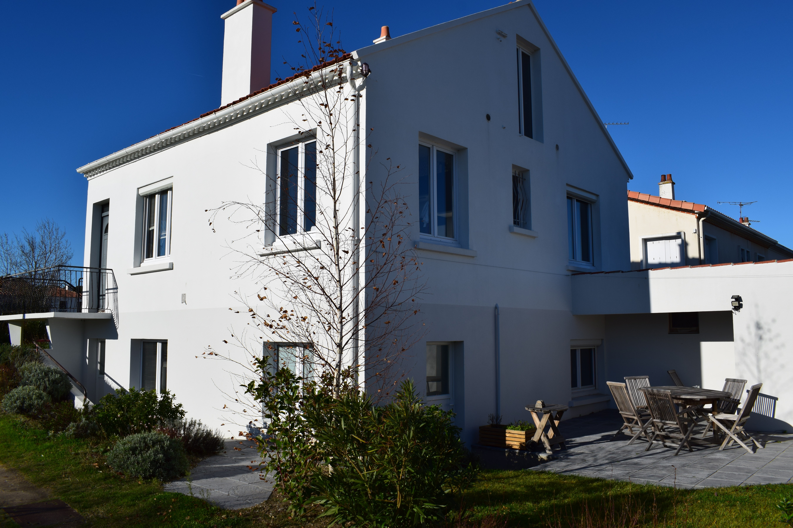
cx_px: 396
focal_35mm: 30
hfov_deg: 61.9
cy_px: 264
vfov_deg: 43.6
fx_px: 661
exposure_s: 1/640
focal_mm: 20
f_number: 11
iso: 200
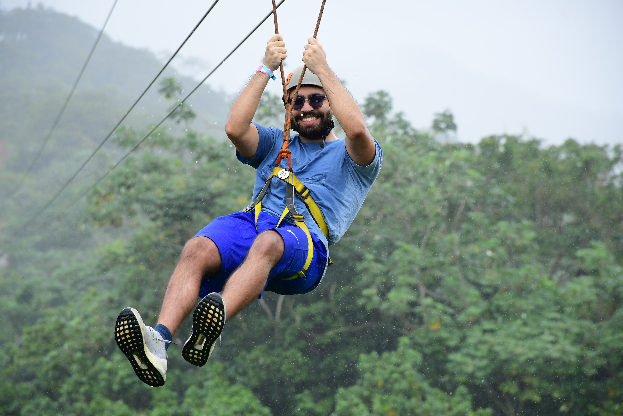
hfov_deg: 9.8
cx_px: 312
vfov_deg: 6.5
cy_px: 208
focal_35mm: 210
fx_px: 3634
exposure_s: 1/1000
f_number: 6.3
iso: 800
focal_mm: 140
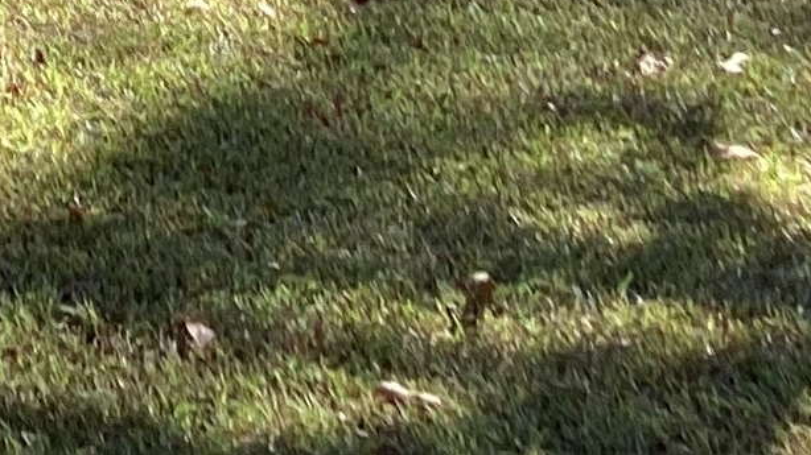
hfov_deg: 11.7
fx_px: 3633
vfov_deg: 6.4
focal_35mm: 169
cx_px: -687
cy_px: -1062
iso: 25
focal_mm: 3.3
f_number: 2.4
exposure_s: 1/120
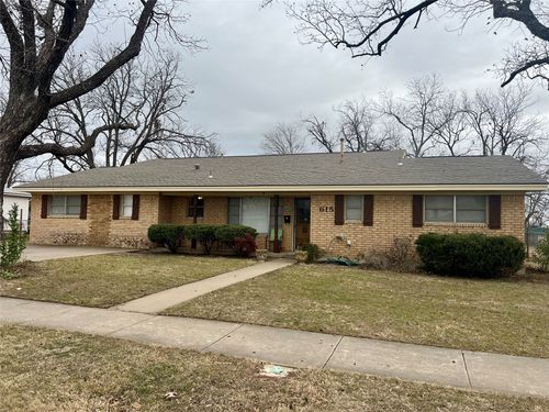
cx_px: 274
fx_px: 412
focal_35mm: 26
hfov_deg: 67.3
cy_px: 206
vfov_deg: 53.1
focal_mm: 5.7
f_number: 1.5
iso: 50
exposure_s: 1/840
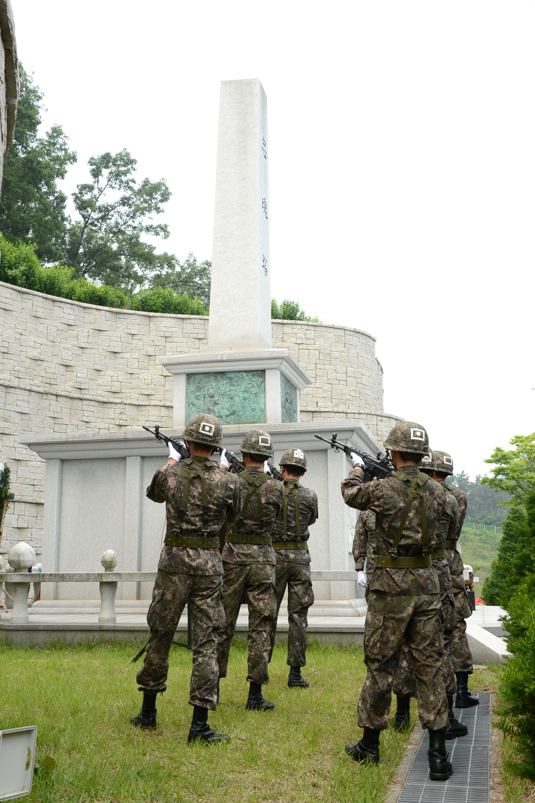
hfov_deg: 36.8
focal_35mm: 36
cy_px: 402
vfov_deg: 53.2
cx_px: 268
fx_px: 803
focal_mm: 36
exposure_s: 1/320
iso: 800
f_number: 11
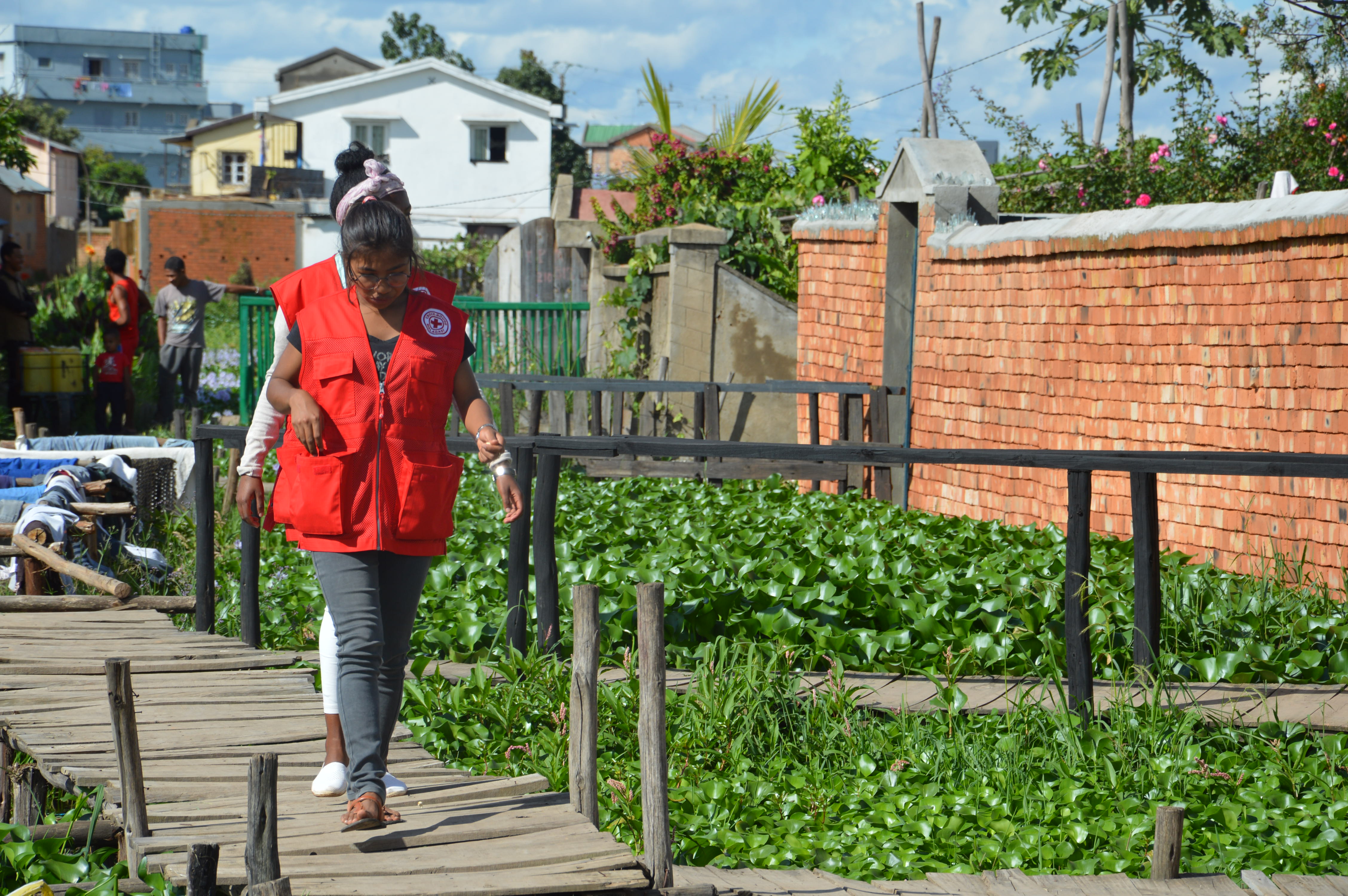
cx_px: 674
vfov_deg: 8.7
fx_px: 5892
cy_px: 448
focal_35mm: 158
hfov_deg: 13.1
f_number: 8
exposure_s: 1/250
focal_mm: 105
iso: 100
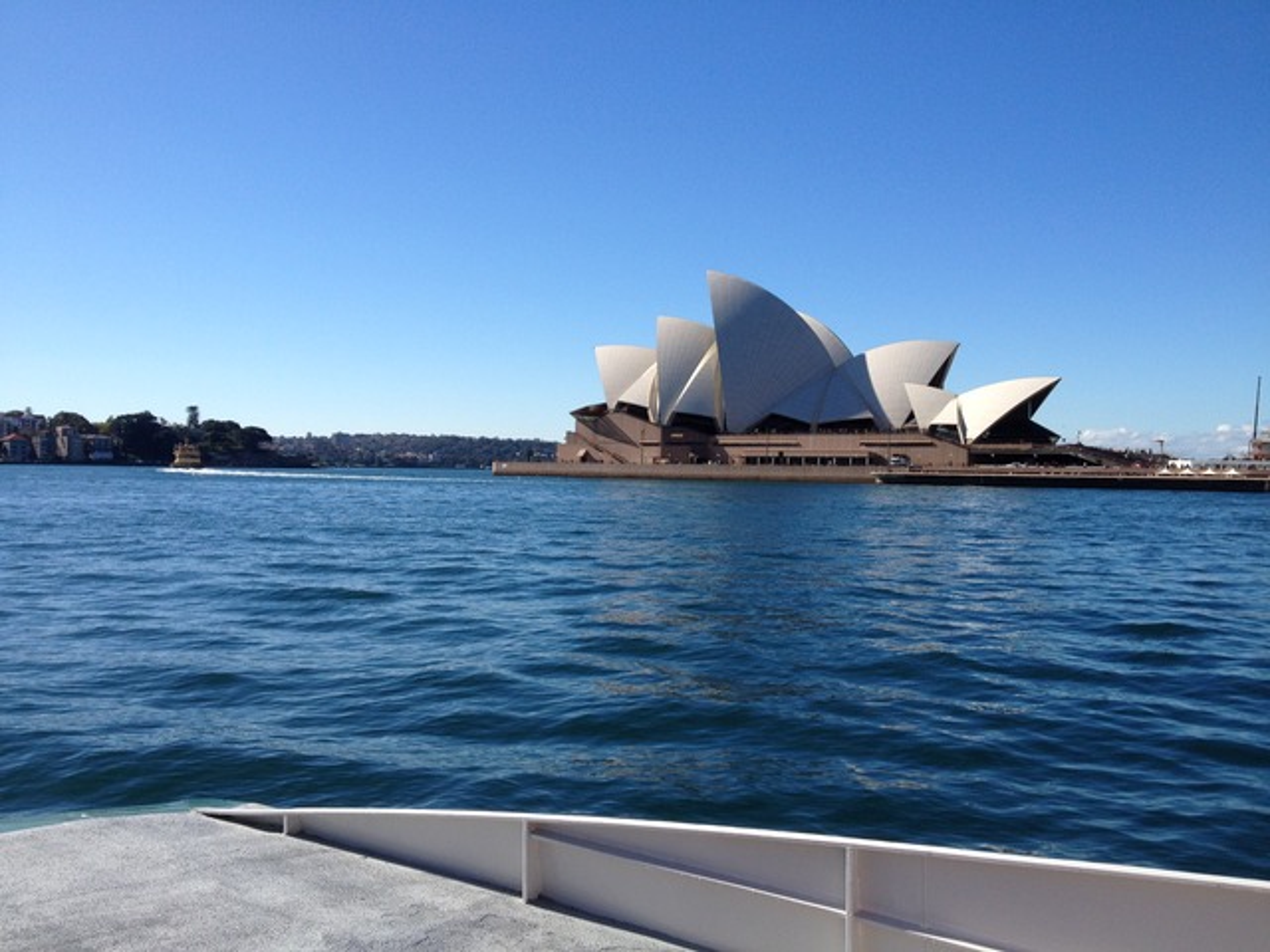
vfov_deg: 40.7
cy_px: 476
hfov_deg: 52.6
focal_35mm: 35
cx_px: 635
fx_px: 1284
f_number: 2.4
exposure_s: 1/1783
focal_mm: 4.28
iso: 64
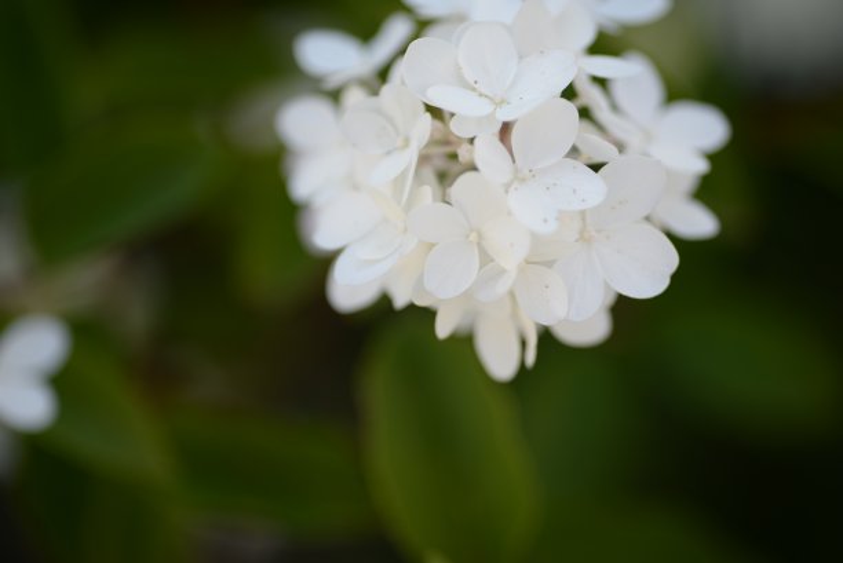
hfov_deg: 22.1
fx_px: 2156
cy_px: 282
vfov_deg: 14.9
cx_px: 422
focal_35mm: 92
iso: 100
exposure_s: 1/200
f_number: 4
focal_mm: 92
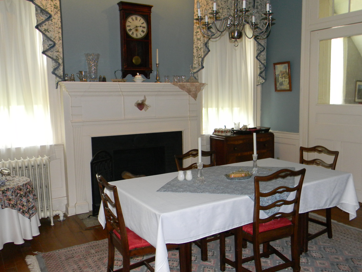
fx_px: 376
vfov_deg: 39.6
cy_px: 141
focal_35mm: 36
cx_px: 211
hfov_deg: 51.1
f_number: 3.5
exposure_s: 1/26
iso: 200
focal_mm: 5
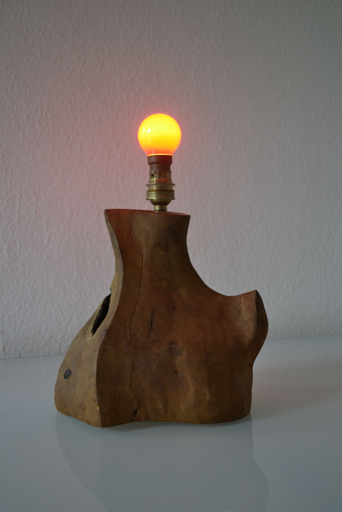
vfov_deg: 49.6
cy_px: 256
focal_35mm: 39
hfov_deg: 34.2
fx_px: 556
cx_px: 171
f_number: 4.2
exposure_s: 1/15
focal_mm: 26
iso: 400
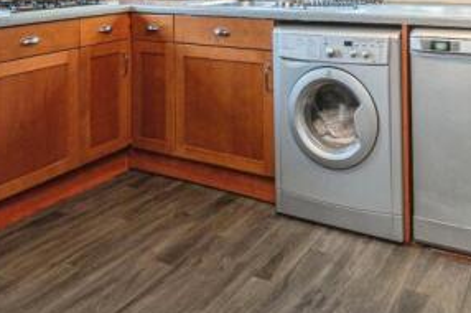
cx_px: 310
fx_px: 510
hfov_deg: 48.8
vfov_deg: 30.5
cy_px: -30
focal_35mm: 39
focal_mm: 17
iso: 320
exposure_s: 1/8
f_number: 8
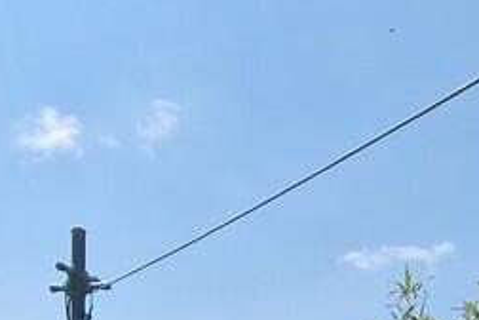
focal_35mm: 55
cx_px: 253
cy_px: 606
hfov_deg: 36.2
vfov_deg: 18.3
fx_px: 732
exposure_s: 1/3672
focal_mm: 2.2
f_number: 2.2
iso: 50
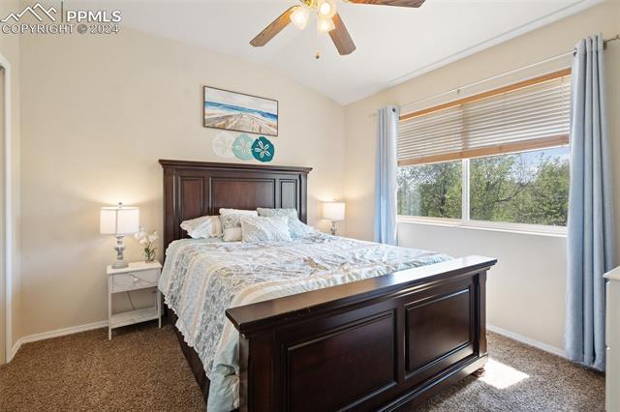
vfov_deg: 73.7
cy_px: 206
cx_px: 310
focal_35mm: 16
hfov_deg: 96.8
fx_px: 275
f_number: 7.1
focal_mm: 16
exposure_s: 1/15
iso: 500
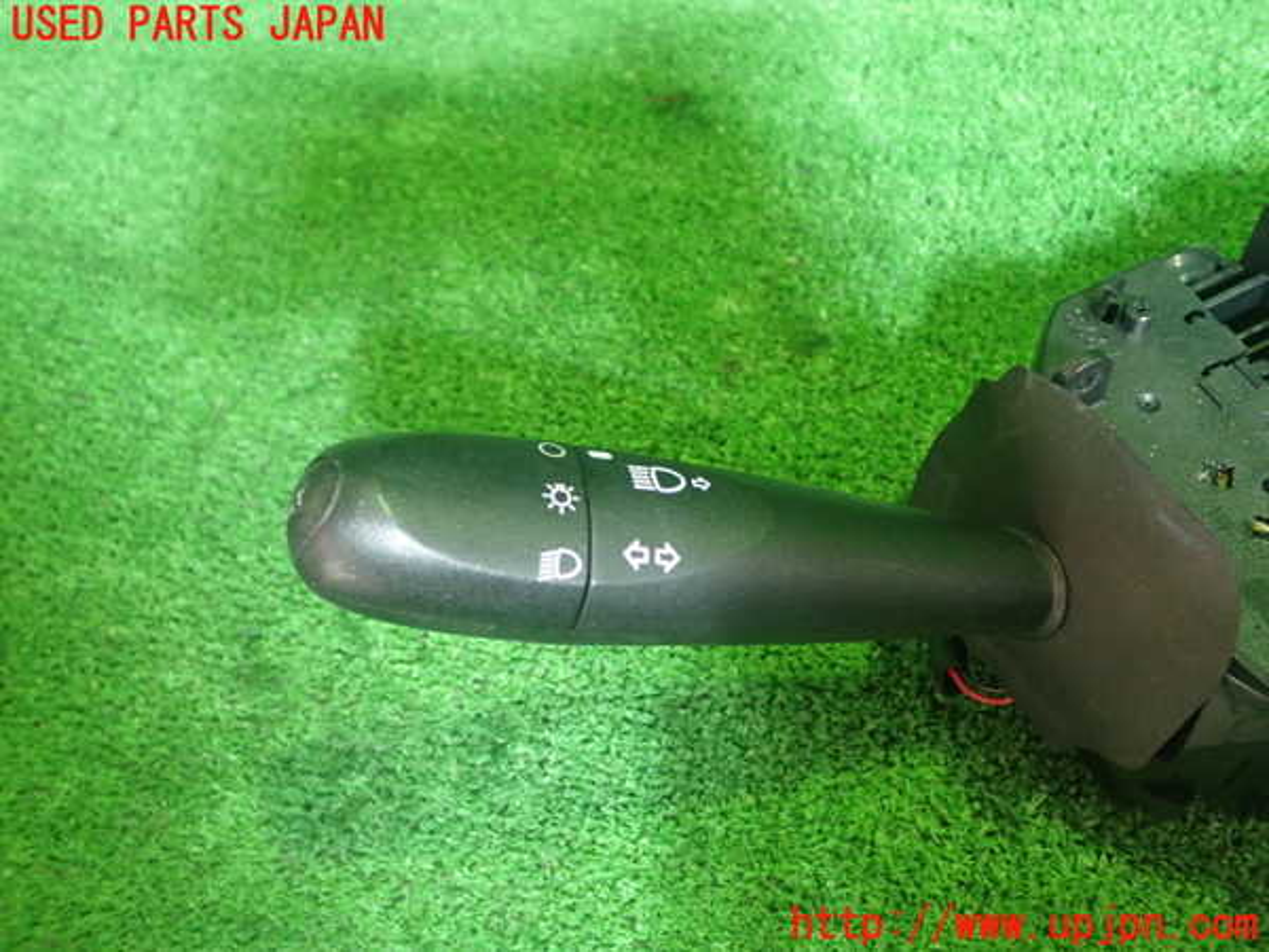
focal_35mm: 36
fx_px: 1320
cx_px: 634
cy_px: 476
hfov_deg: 51.4
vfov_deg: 39.7
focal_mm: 6.37
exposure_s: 1/40
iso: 800
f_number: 2.5
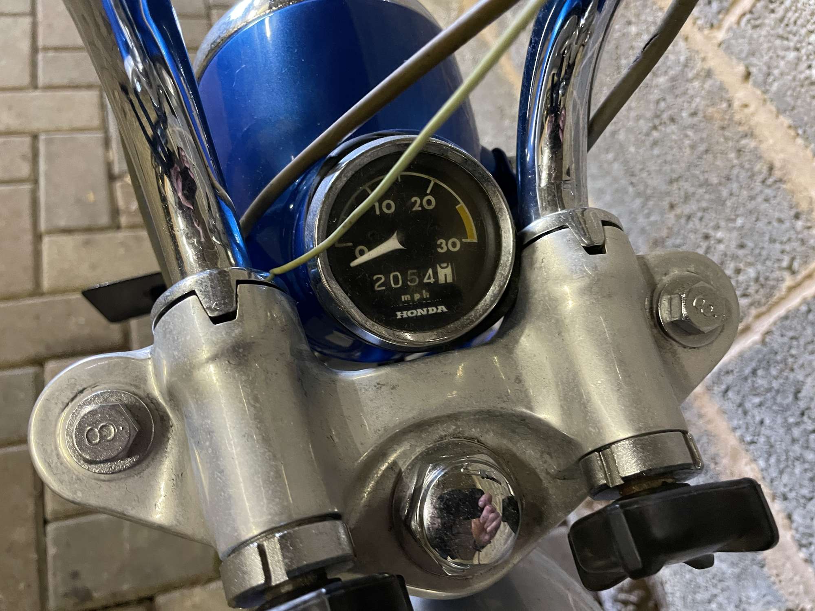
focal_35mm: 26
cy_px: 306
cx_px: 408
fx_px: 612
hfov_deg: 67.3
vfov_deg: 53.1
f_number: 1.6
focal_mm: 4.2
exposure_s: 1/33
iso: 500
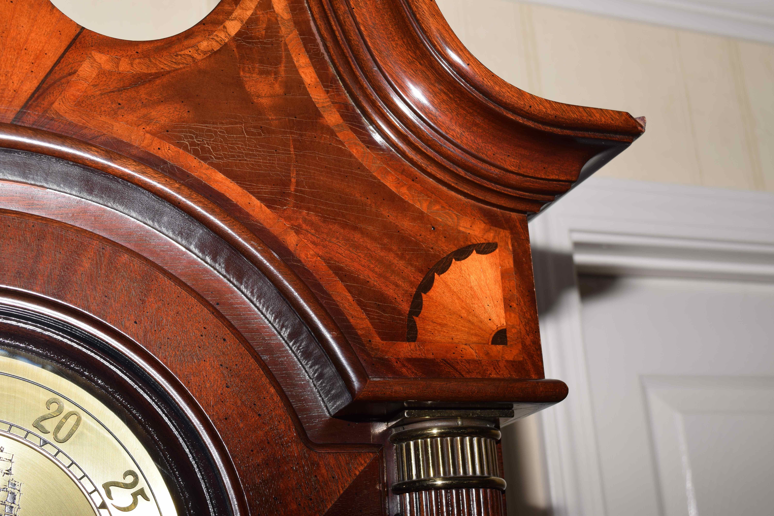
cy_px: 258
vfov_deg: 25.8
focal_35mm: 52
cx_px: 387
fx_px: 1129
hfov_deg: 37.9
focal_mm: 35
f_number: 8
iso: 100
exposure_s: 1/200
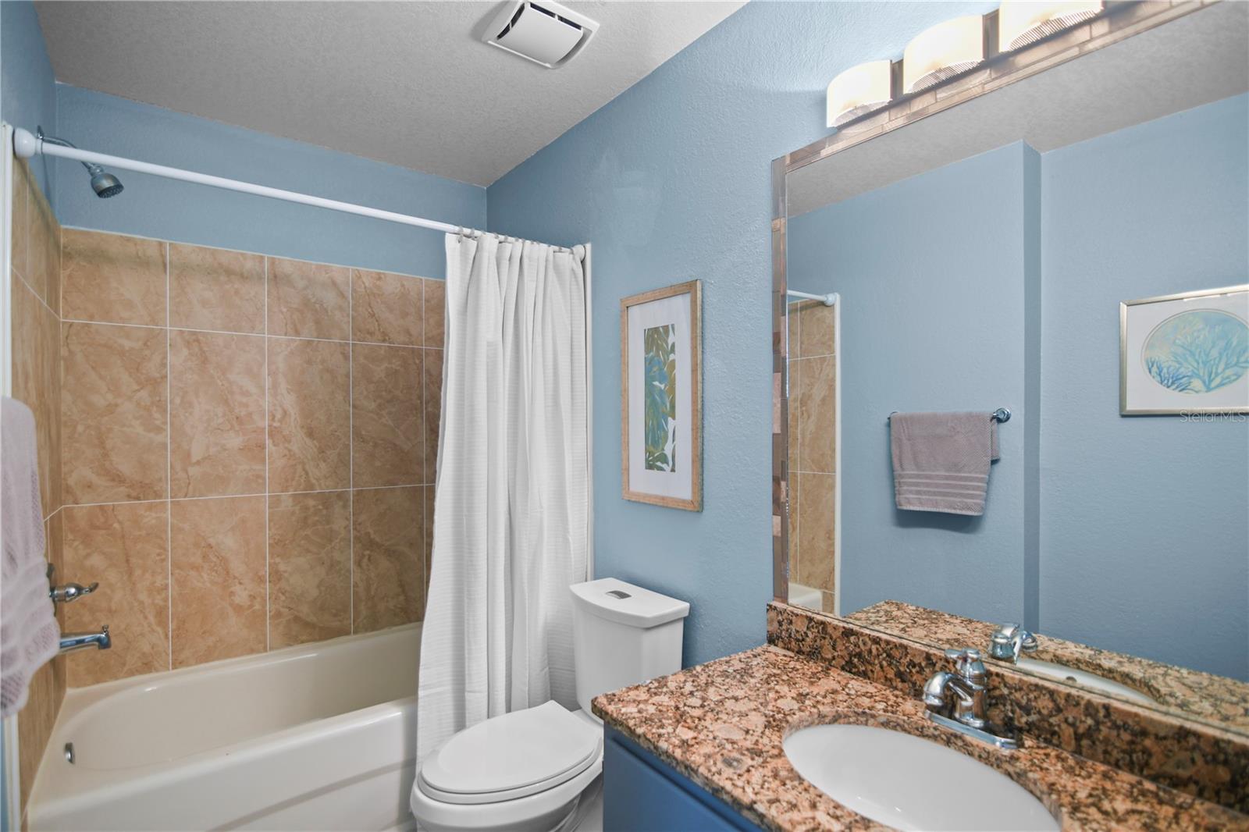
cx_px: 624
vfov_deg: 73.7
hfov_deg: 96.7
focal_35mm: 16
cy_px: 416
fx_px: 555
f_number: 2.8
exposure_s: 1/4
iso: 100
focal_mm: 11
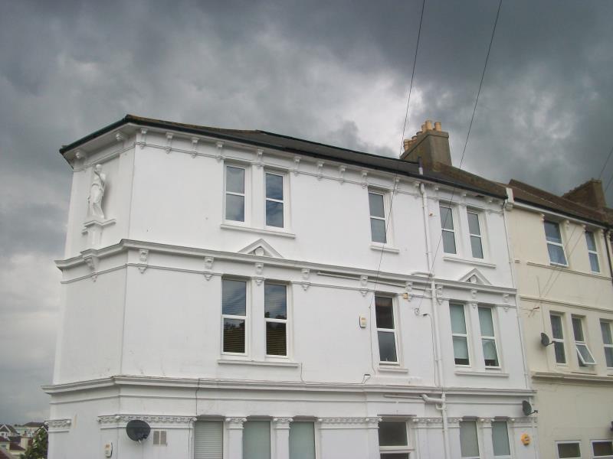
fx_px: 602
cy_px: 230
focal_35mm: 34
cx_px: 306
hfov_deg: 54.0
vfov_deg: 41.8
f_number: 5.5
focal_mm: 5.7
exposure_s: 1/400
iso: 80
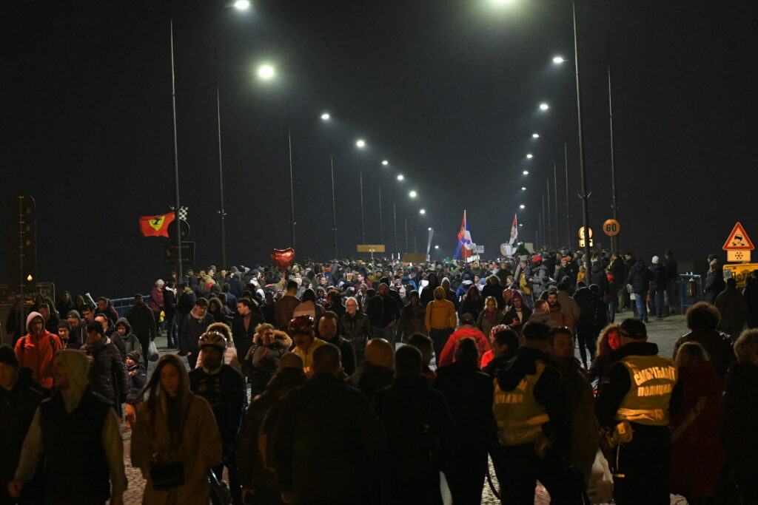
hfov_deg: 19.5
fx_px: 2211
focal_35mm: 105
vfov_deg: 13.0
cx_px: 379
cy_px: 252
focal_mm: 70
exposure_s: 1/100
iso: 8000
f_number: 4
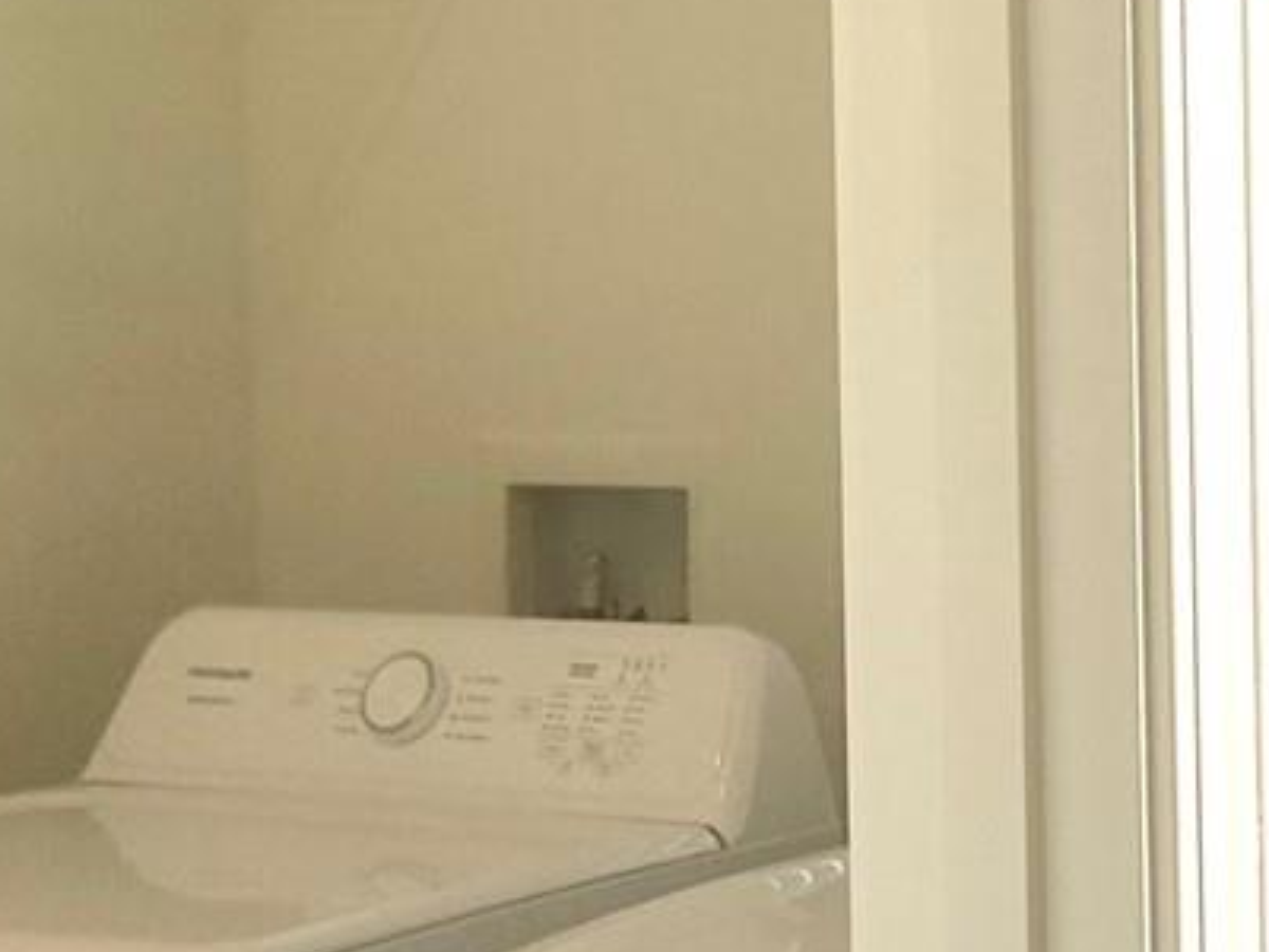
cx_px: 1126
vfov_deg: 14.2
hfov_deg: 18.6
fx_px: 3813
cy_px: 435
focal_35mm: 104
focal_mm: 5.7
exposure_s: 1/650
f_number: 1.5
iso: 50
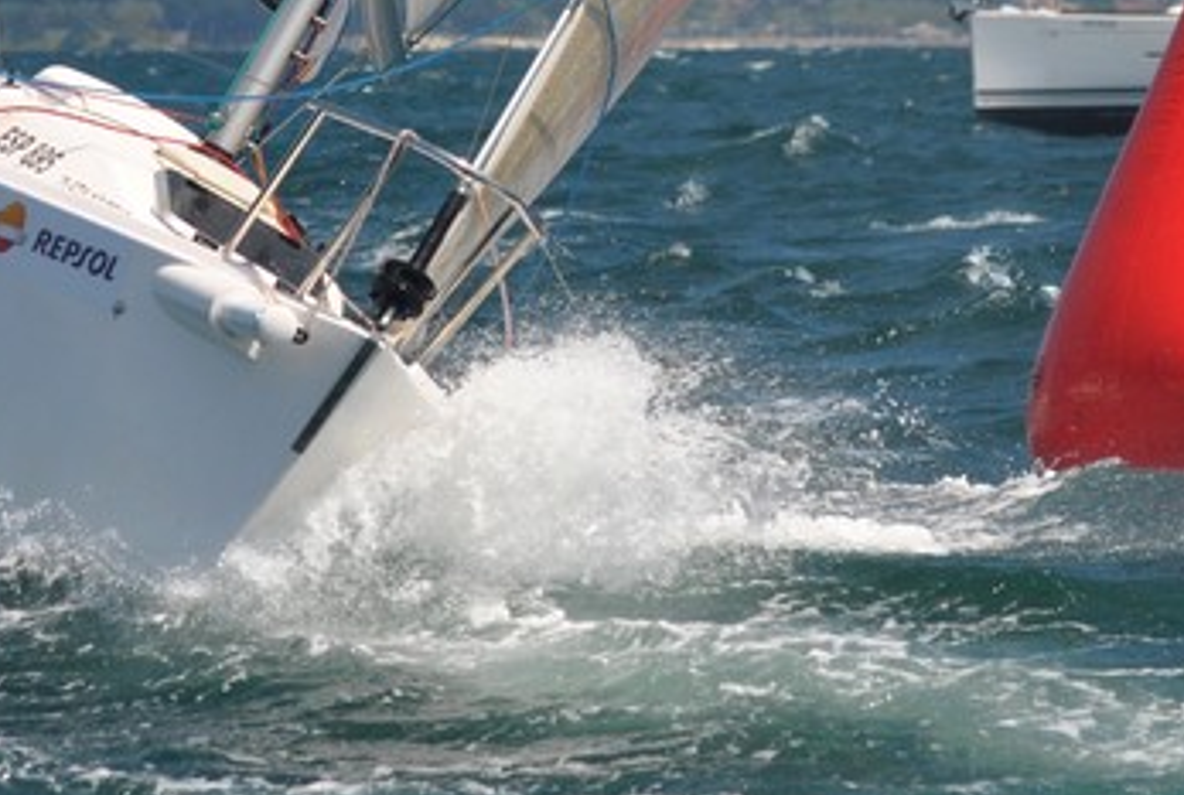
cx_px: 607
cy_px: 61
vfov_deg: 3.1
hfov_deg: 4.6
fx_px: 14799
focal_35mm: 449
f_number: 6.3
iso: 100
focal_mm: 116
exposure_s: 1/640
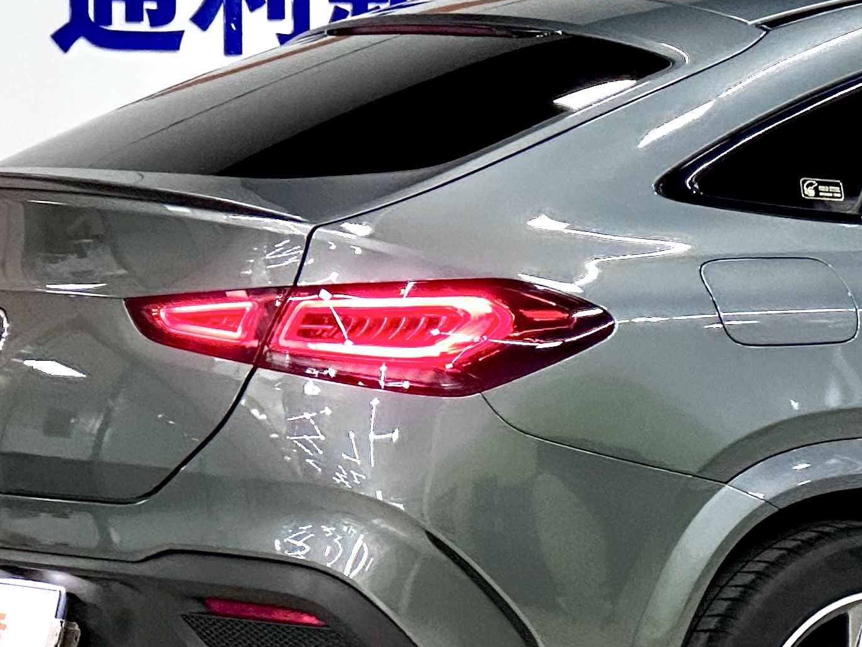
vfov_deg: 6.7
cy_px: 373
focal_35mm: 223
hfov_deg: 8.8
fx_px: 5554
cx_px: 985
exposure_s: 1/60
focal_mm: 9
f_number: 2.8
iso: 640
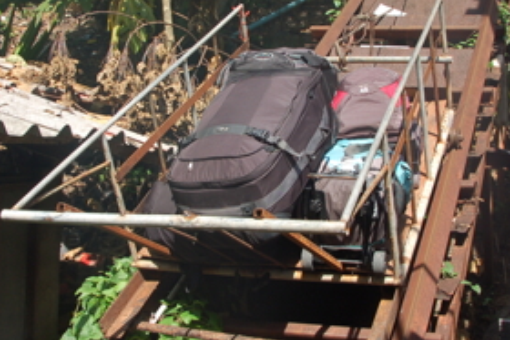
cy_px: 122
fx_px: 751
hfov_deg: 37.5
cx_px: 255
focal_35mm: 53
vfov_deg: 25.5
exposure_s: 1/250
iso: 200
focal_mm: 18
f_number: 8
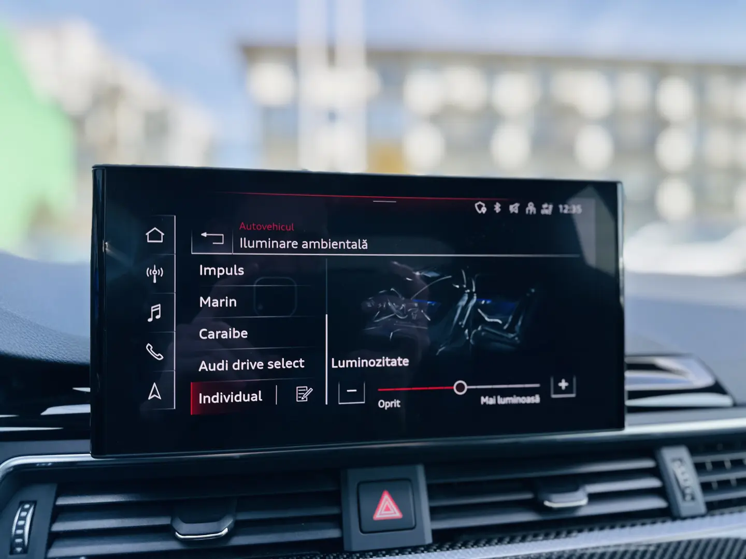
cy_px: 280
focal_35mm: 24
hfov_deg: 71.6
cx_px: 373
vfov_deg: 56.8
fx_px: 517
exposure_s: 1/745
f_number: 1.78
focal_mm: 6.86
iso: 80
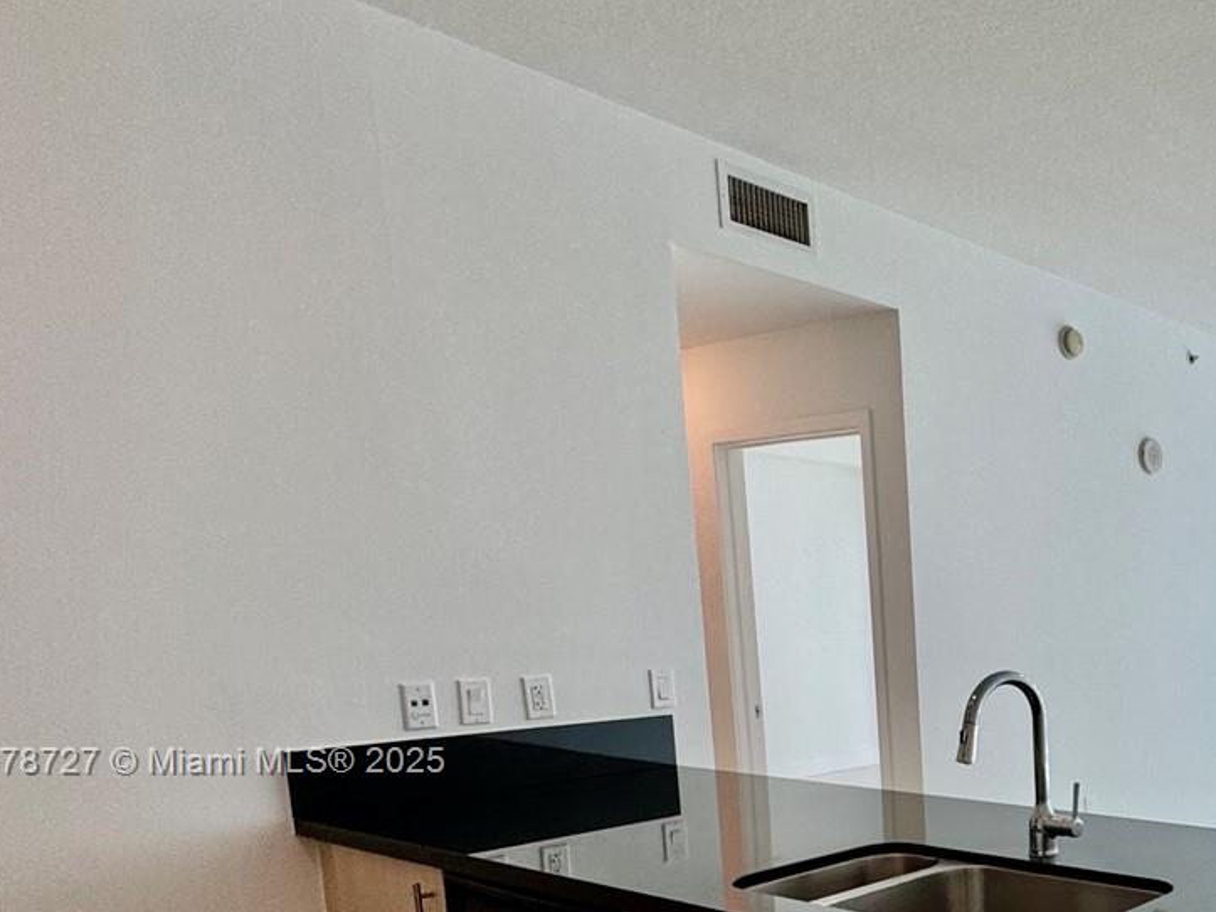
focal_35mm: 31
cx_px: 1253
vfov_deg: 42.8
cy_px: 764
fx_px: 1089
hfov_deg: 47.1
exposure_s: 1/120
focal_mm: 2.22
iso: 100
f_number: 2.2
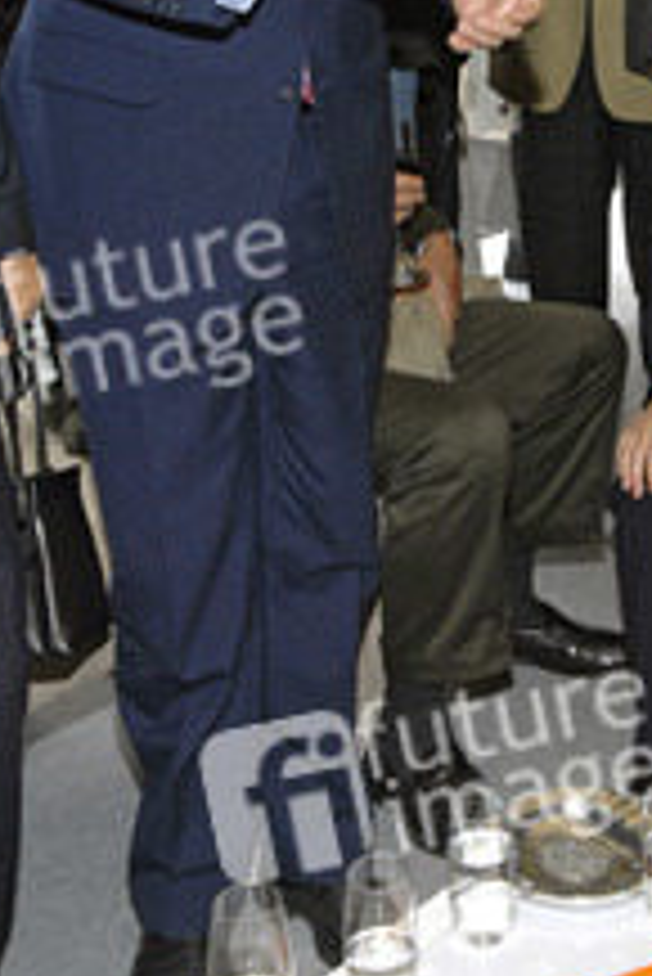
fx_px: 1953
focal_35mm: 72
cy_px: 103
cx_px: 567
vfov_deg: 27.1
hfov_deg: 18.7
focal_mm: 26
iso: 400
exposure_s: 1/60
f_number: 6.3
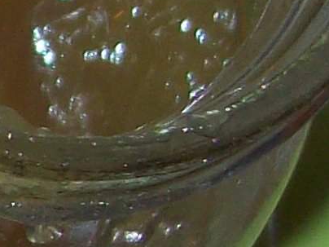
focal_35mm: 272
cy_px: 27
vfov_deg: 5.5
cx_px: -516
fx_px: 2585
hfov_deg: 6.8
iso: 80
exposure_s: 1/64
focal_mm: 6
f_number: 2.7
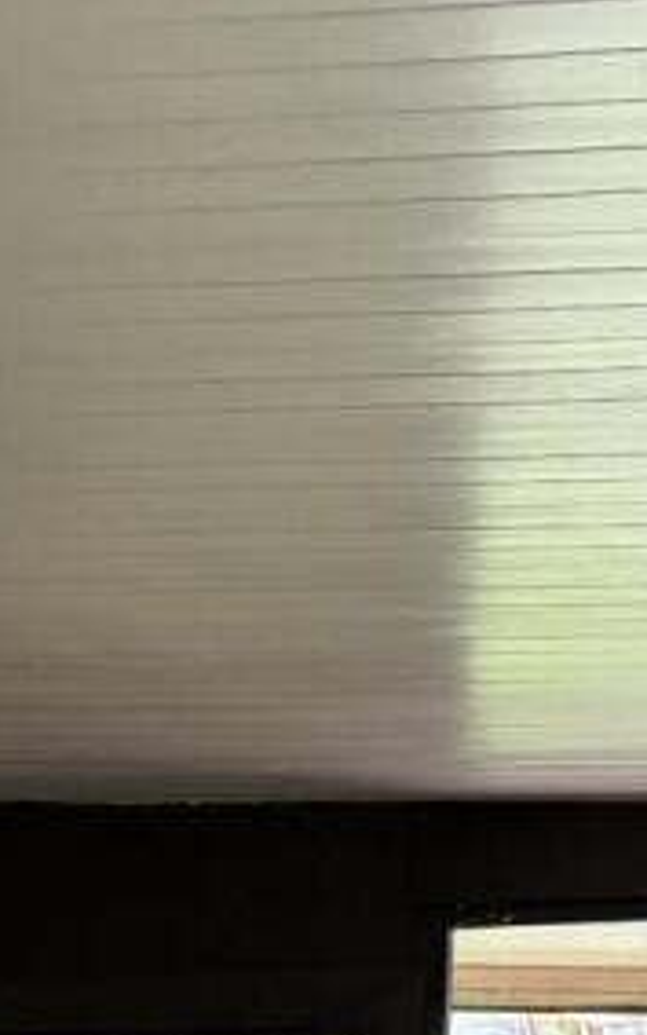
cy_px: 2381
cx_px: -164
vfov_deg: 10.3
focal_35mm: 180
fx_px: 5076
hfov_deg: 7.2
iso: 160
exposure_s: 1/240
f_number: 1.78
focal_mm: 6.76
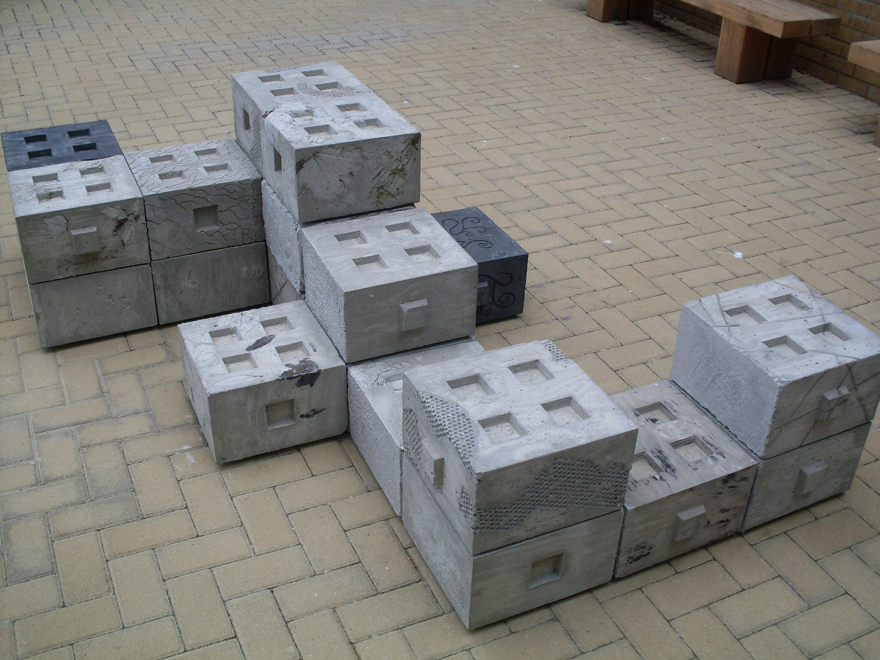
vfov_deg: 37.7
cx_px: 440
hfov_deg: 49.0
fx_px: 966
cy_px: 330
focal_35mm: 38
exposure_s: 1/125
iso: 80
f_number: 8.4
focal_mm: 6.3
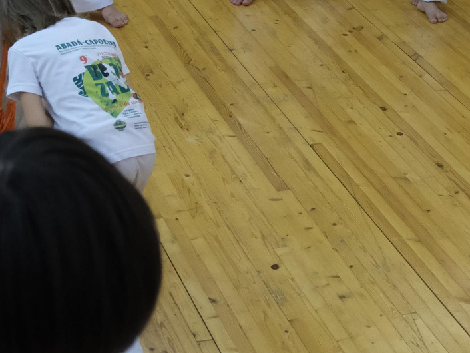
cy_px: -13
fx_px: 1562
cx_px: 216
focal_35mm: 115
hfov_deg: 17.1
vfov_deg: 12.7
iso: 3200
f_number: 4.2
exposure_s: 1/320
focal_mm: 22.1
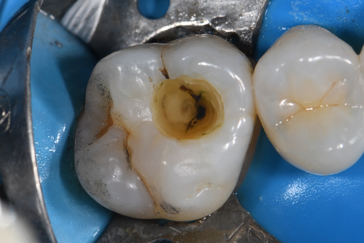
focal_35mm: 157
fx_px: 1587
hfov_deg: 13.1
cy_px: 122
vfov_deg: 8.7
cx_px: 182
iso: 200
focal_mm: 105
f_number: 32
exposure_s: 1/160
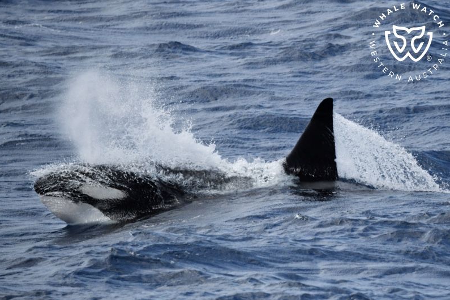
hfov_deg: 4.3
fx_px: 6037
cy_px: 150
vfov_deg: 2.8
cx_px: 224
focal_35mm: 483
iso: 900
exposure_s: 1/8000
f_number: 6.3
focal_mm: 480
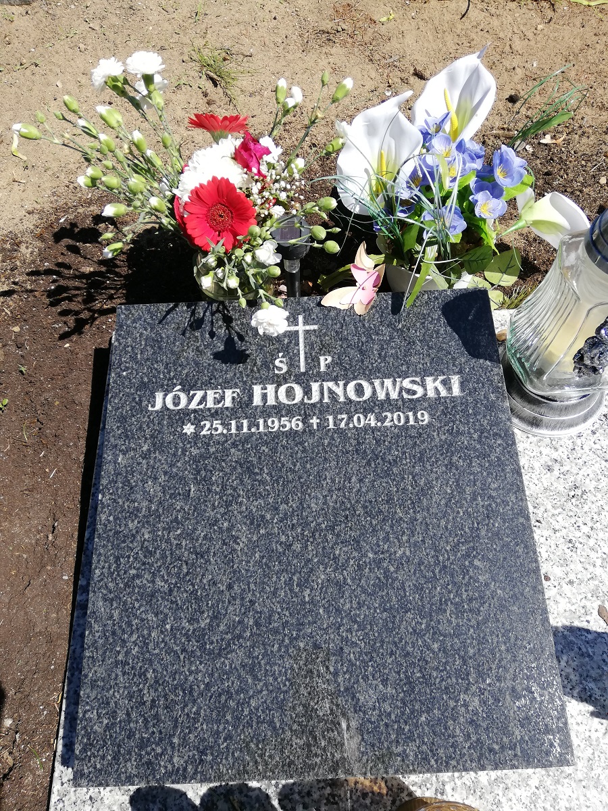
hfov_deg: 53.1
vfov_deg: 67.3
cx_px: 304
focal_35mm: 26
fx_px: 609
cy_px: 406
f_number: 2.2
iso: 50
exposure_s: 1/710
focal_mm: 3.81
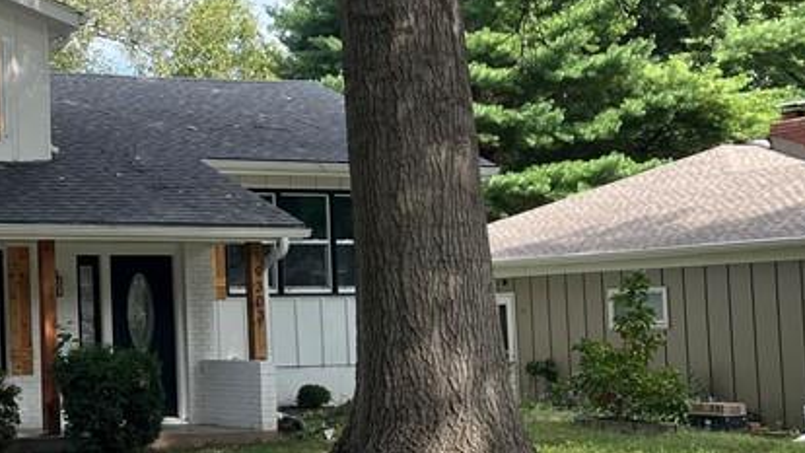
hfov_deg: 27.7
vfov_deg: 17.2
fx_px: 1494
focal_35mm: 70
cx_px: -70
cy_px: 237
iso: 50
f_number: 1.6
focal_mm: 5.1
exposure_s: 1/751
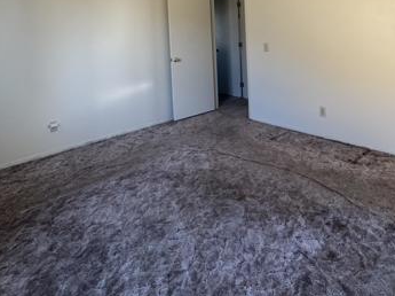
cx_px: 216
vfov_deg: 48.5
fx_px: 296
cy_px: 41
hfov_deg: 67.2
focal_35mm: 26
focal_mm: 2.22
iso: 250
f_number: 2.2
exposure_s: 1/60
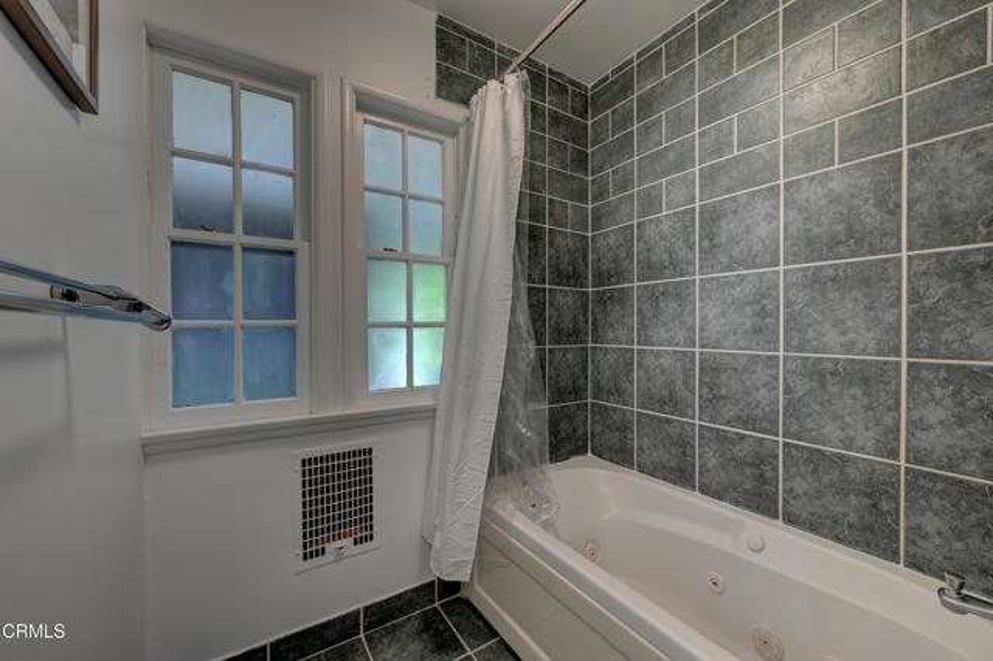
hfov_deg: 104.3
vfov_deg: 81.1
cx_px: 496
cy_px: 330
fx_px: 386
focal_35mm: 14
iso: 100
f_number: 11
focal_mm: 14
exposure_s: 1/2
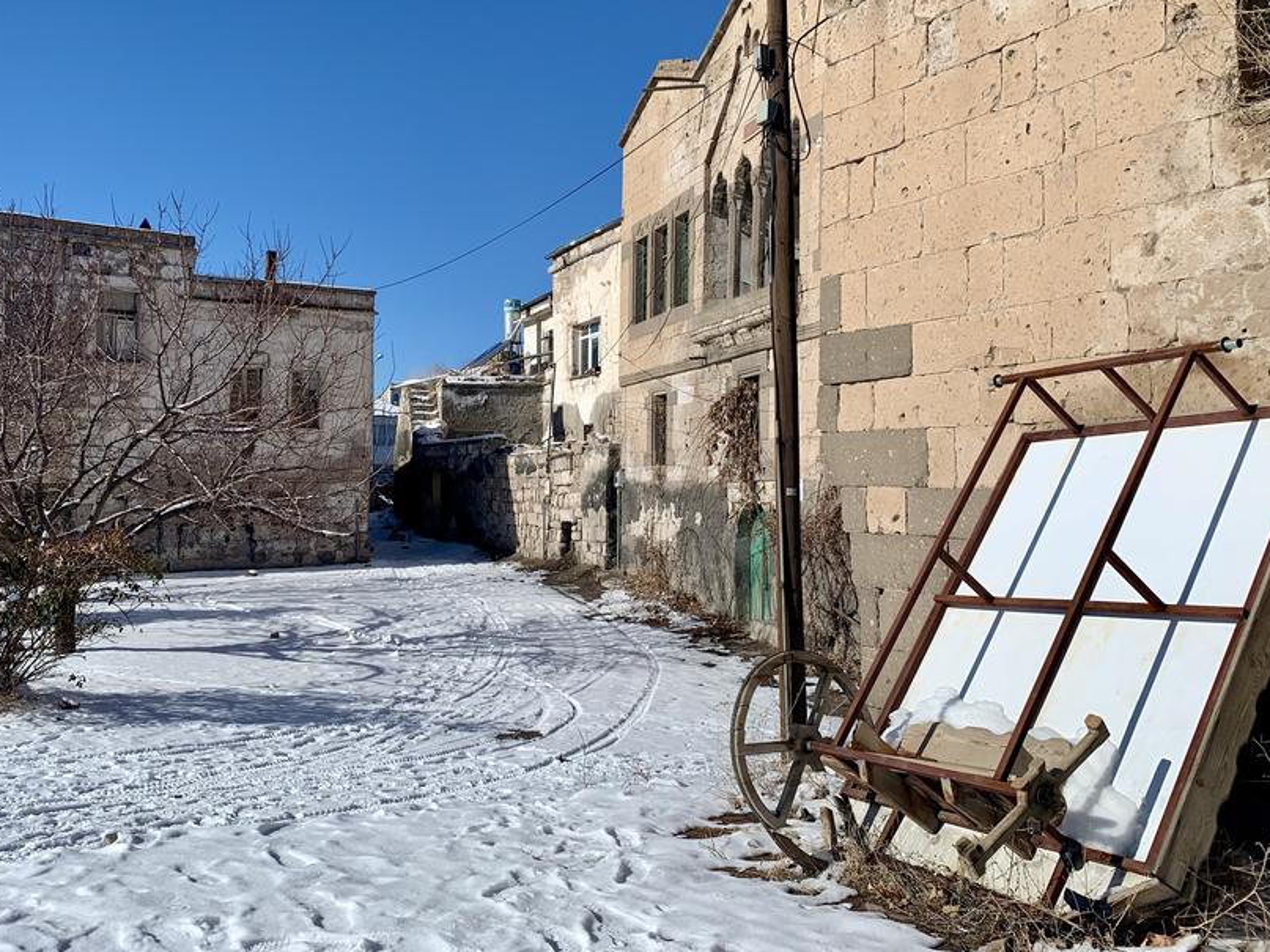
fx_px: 1211
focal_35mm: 33
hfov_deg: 55.2
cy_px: 375
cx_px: 557
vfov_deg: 42.7
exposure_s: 1/5714
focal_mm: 4.25
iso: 25
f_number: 1.8
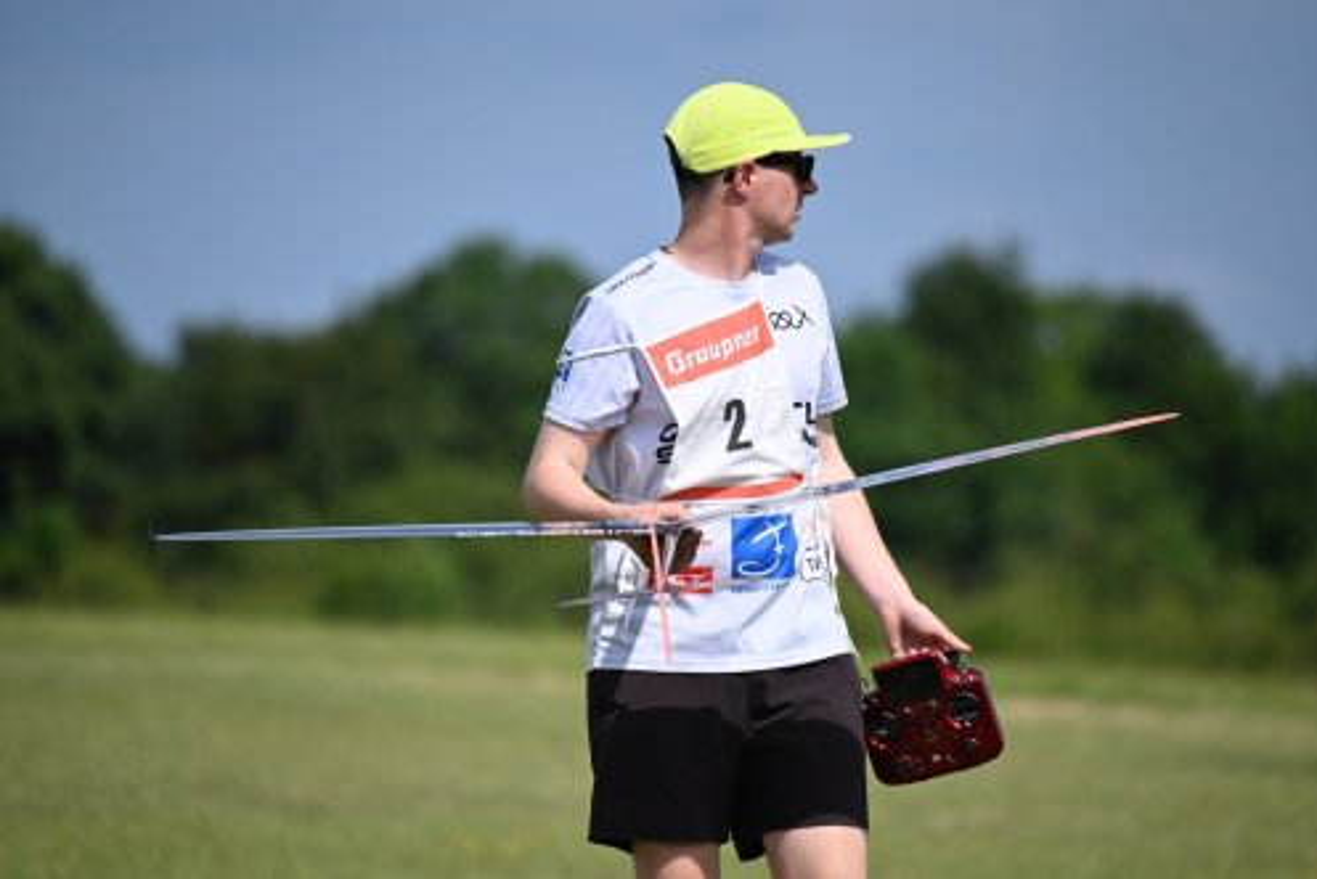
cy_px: 440
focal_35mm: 400
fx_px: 14641
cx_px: 658
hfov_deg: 5.2
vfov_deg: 3.4
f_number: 7.1
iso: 500
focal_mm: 400
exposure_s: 1/3200
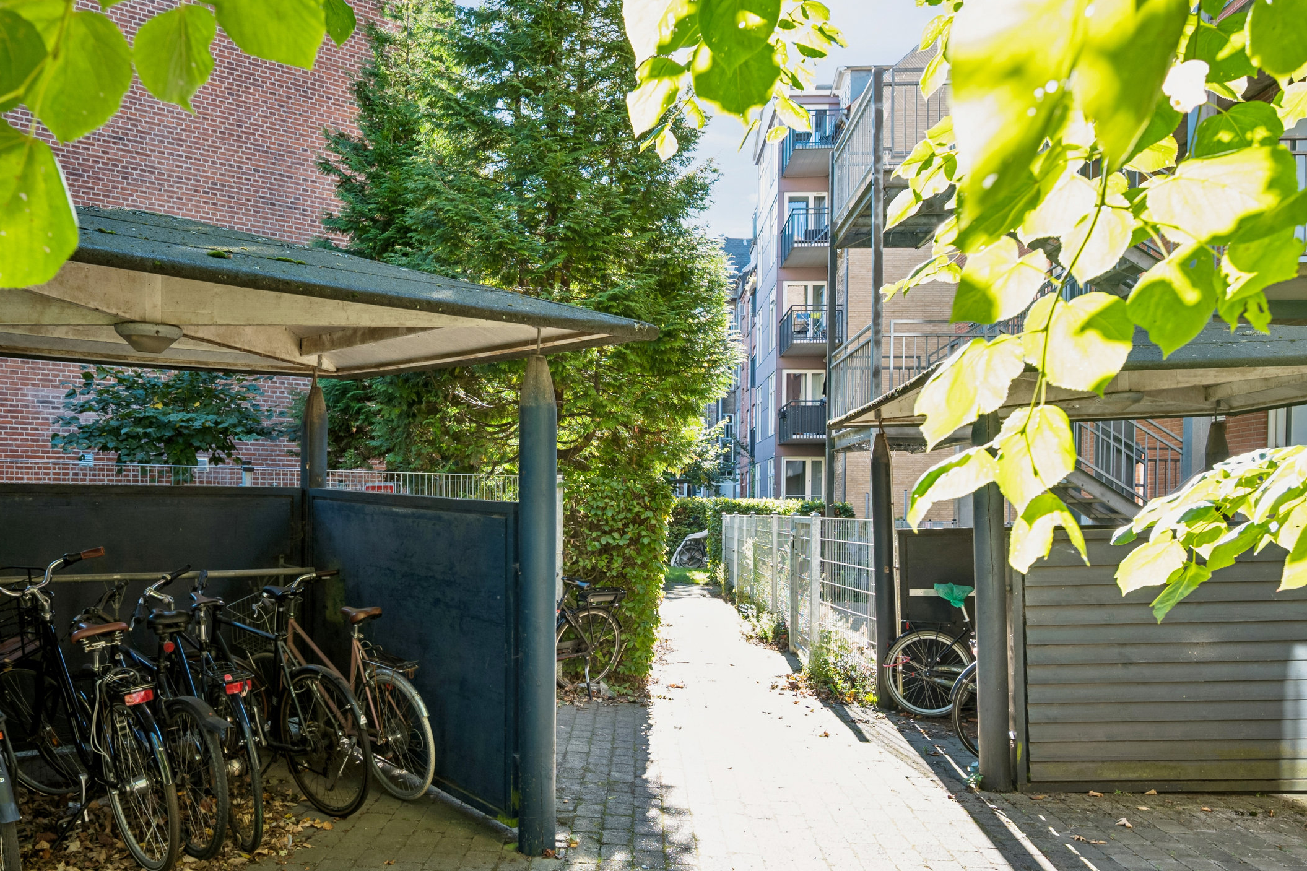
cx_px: 558
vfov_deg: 47.4
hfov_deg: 67.0
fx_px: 980
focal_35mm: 27
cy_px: 549
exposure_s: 1/125
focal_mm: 19
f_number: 6.3
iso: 320
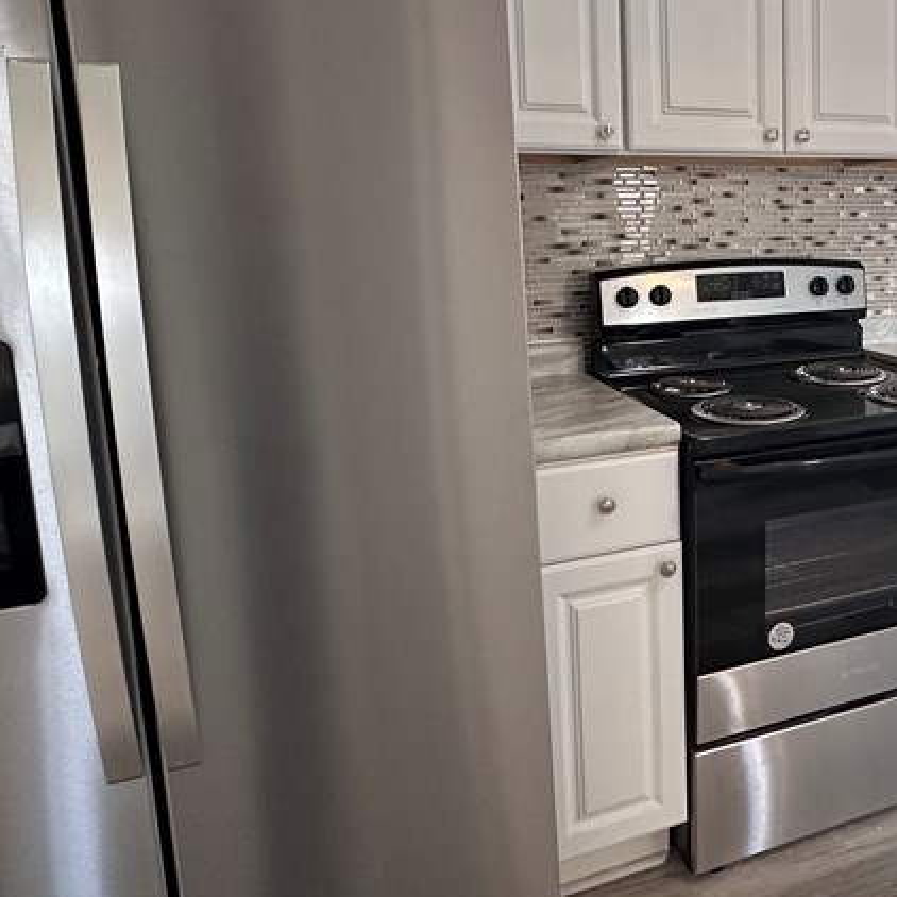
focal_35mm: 30
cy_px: 334
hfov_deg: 50.8
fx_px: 880
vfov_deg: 53.4
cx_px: 714
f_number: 2.2
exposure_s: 1/120
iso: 250
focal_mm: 2.22
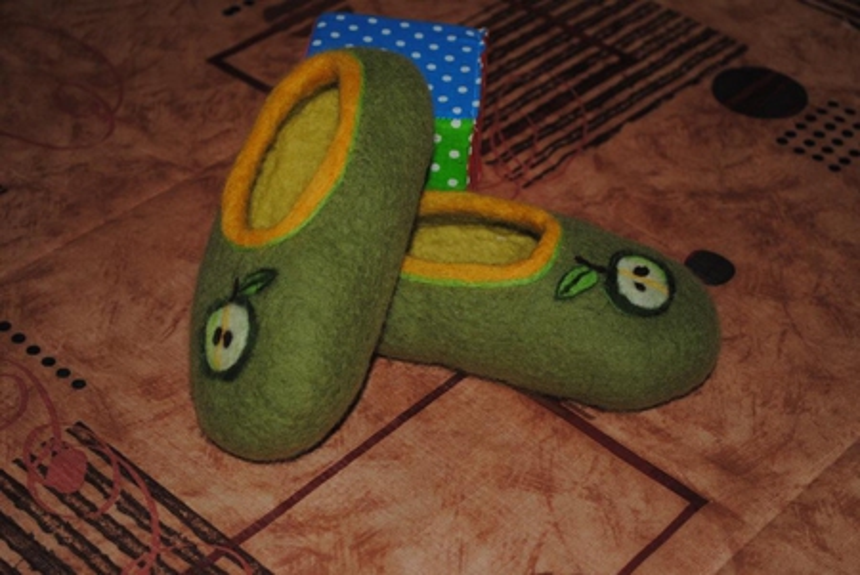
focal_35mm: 72
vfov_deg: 19.0
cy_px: 288
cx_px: 430
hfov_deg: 28.0
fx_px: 1722
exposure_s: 1/60
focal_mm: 48
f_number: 5.6
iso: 200
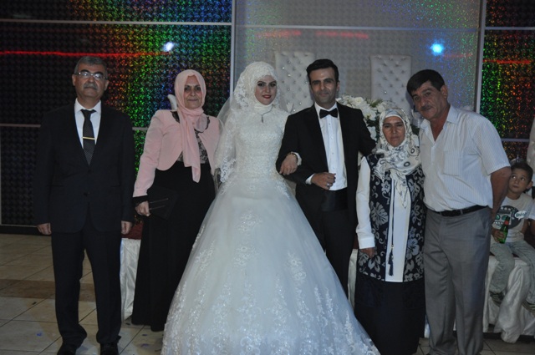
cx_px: 268
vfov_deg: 36.8
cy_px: 178
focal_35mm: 36
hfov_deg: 53.2
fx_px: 534
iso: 800
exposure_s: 1/60
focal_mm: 24
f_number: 3.8
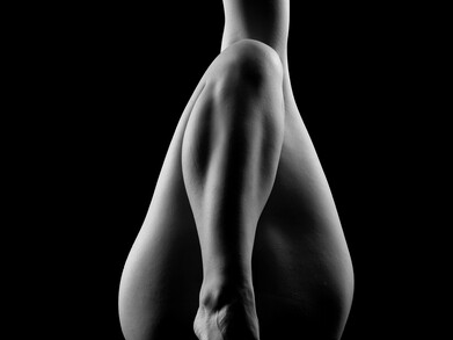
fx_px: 2054
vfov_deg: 9.4
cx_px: 247
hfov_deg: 12.6
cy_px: 56
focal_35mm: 157
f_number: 11
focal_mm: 85
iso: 200
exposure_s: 1/250
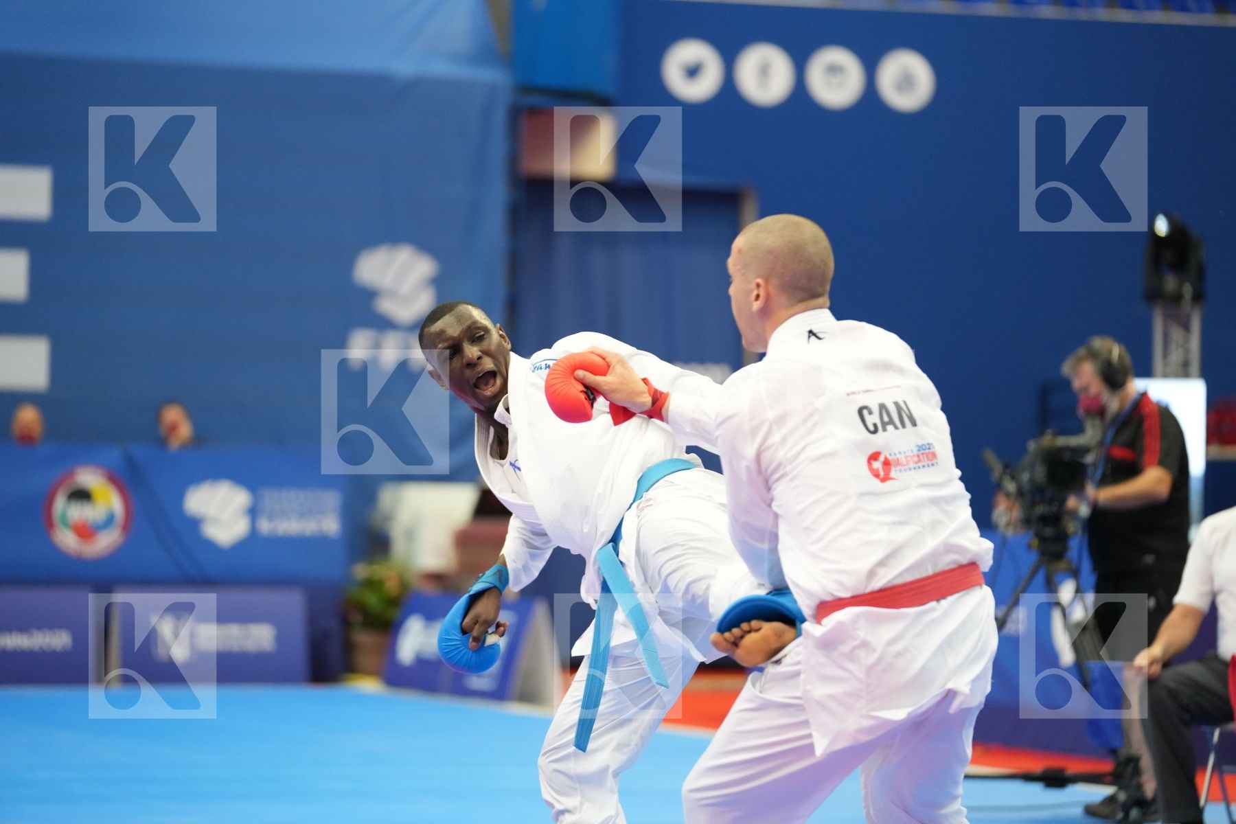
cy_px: 412
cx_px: 618
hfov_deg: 14.9
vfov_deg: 9.9
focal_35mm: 138
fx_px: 4738
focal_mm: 138
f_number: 2.8
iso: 3200
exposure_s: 1/1000
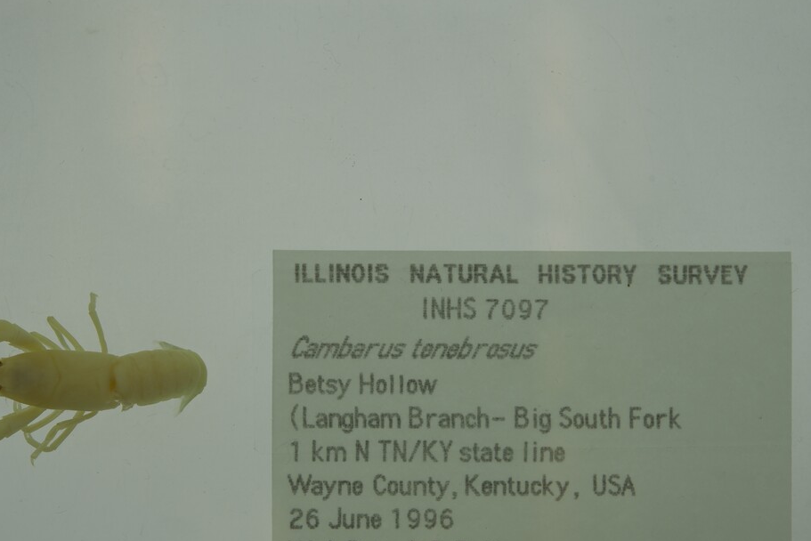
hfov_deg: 25.7
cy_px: 317
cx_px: 387
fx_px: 1780
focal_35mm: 79
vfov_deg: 17.3
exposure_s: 1/125
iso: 50
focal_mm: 60
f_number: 9
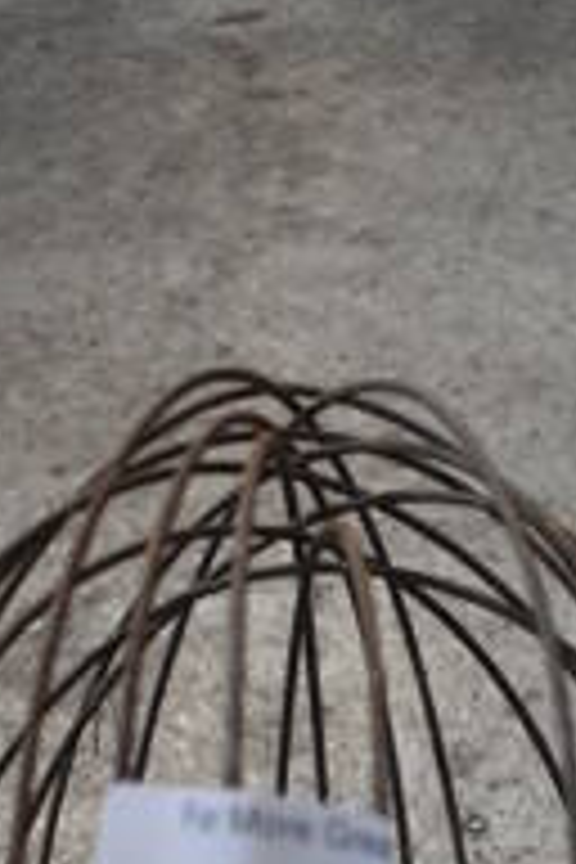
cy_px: 992
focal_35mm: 75
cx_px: 324
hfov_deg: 18.2
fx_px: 1800
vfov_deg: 24.8
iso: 1600
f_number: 3.5
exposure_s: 1/125
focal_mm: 20
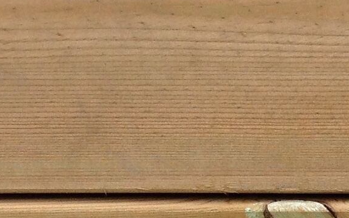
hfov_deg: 11.5
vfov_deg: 7.3
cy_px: 509
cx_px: 648
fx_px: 1597
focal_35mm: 168
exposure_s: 1/593
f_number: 2.4
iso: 50
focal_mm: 4.28
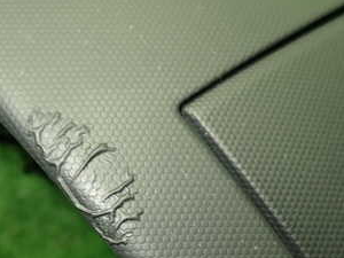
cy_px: 190
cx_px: 103
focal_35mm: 50
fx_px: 497
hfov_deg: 37.6
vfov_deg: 28.7
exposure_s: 1/40
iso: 200
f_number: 2
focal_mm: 4.5
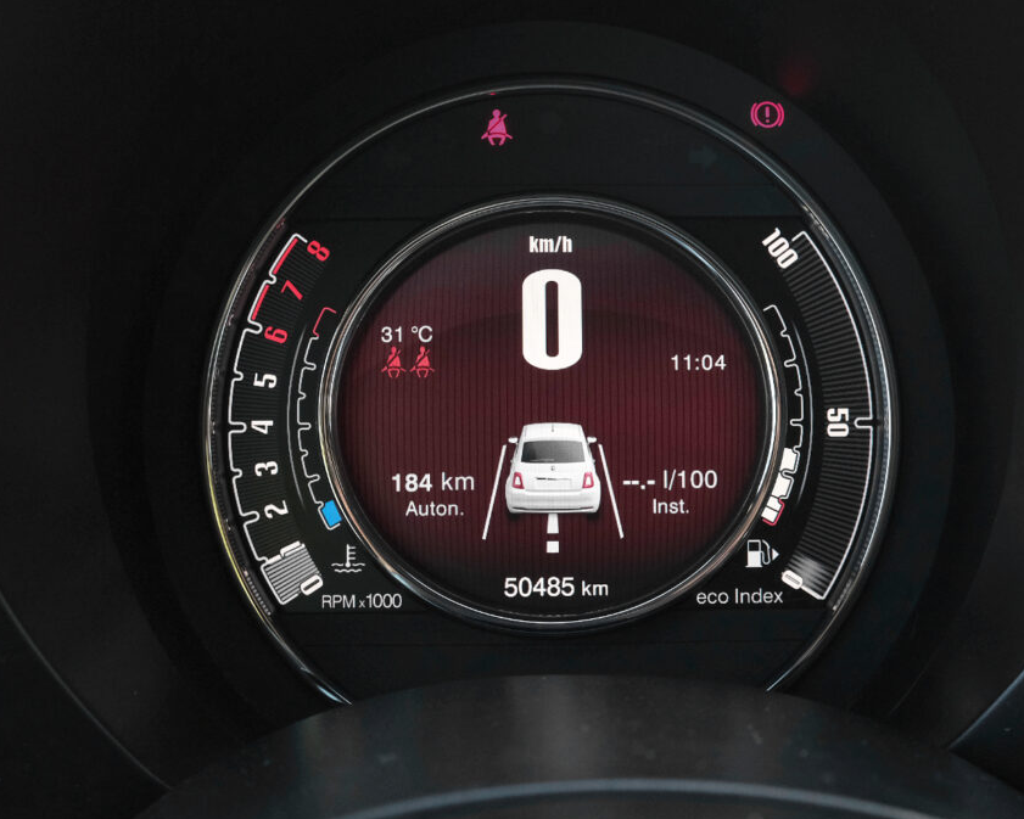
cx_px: 559
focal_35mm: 40
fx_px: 1212
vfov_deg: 37.3
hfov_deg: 45.7
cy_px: 413
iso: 2000
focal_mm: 23.5
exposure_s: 1/200
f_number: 9
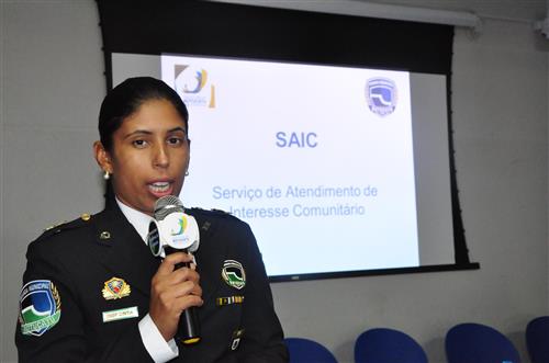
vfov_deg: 29.7
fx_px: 685
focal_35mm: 45
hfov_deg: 43.7
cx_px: 274
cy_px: 182
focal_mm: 30
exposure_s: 1/200
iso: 3200
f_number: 6.3
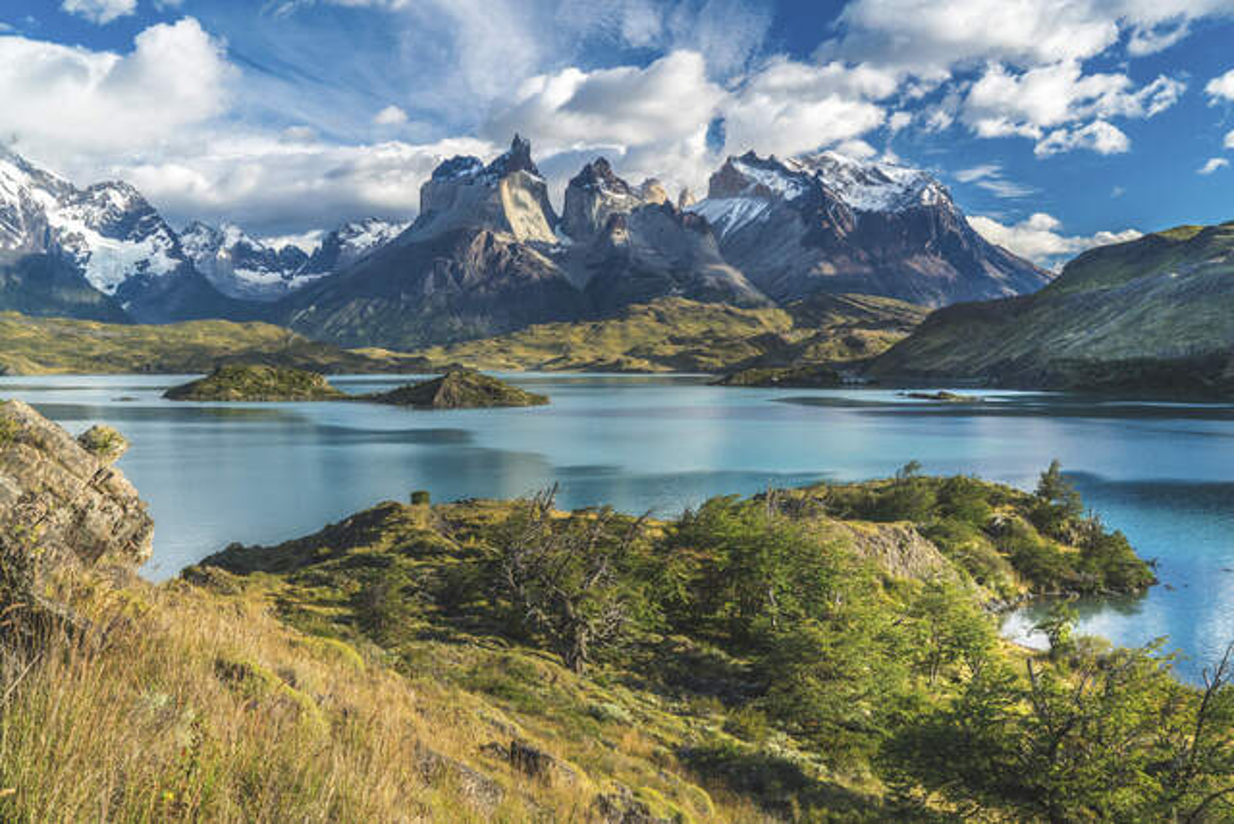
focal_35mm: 35
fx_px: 1200
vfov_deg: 37.9
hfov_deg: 54.4
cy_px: 412
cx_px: 617
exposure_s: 1/30
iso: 100
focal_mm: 35
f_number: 10
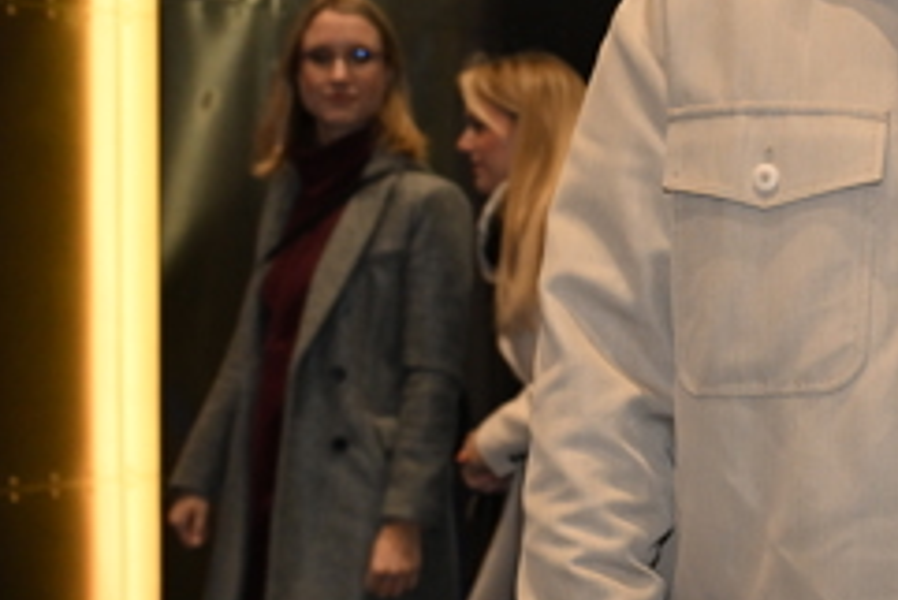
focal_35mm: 106
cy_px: 227
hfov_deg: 18.4
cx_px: 1036
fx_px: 2646
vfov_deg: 12.9
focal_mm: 37
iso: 2500
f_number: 4.5
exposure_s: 1/125
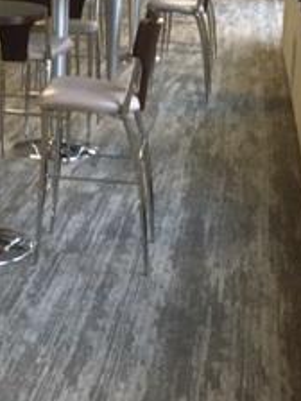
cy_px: 102
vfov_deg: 23.3
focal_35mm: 83
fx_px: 962
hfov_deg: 17.4
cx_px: -4
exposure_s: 1/15
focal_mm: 4.15
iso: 200
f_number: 2.2
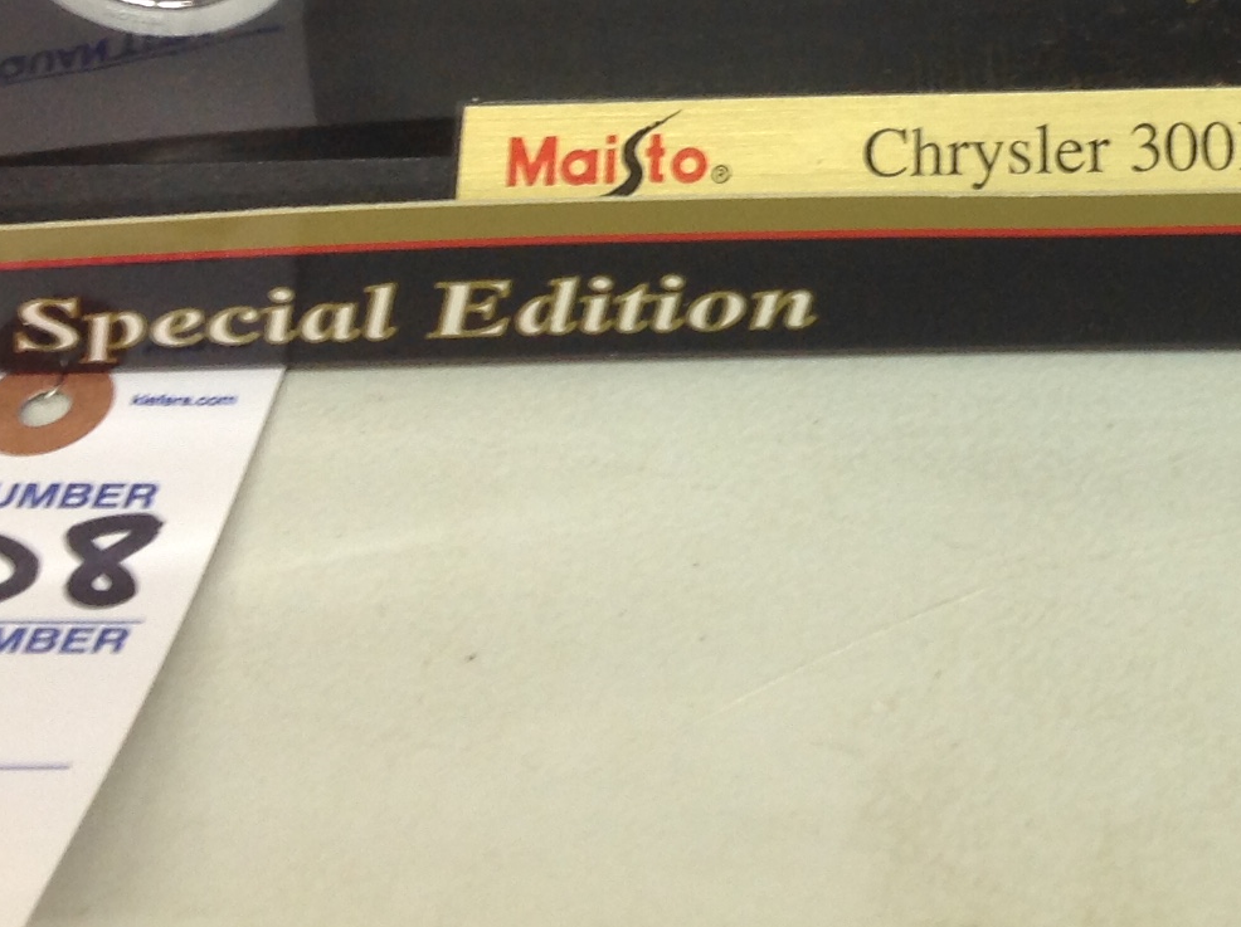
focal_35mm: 92
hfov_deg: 20.9
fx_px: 3294
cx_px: 1095
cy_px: -272
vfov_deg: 15.3
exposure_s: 1/15
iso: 50
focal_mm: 4.28
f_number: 2.4
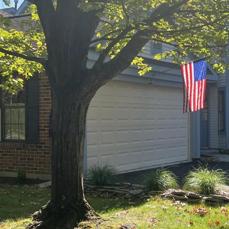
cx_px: 184
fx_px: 479
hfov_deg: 26.4
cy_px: 120
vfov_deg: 26.9
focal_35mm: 64
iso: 50
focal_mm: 5.7
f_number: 1.5
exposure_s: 1/1295
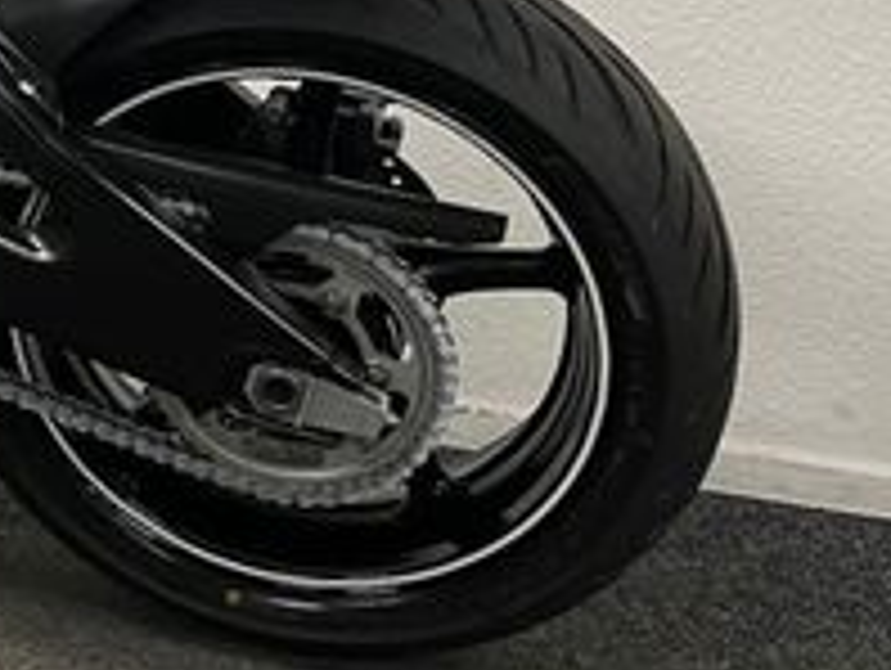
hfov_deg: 20.6
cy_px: -112
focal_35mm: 84
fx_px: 2165
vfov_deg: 16.9
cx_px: -356
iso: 80
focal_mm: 5.1
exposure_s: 1/50
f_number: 1.6
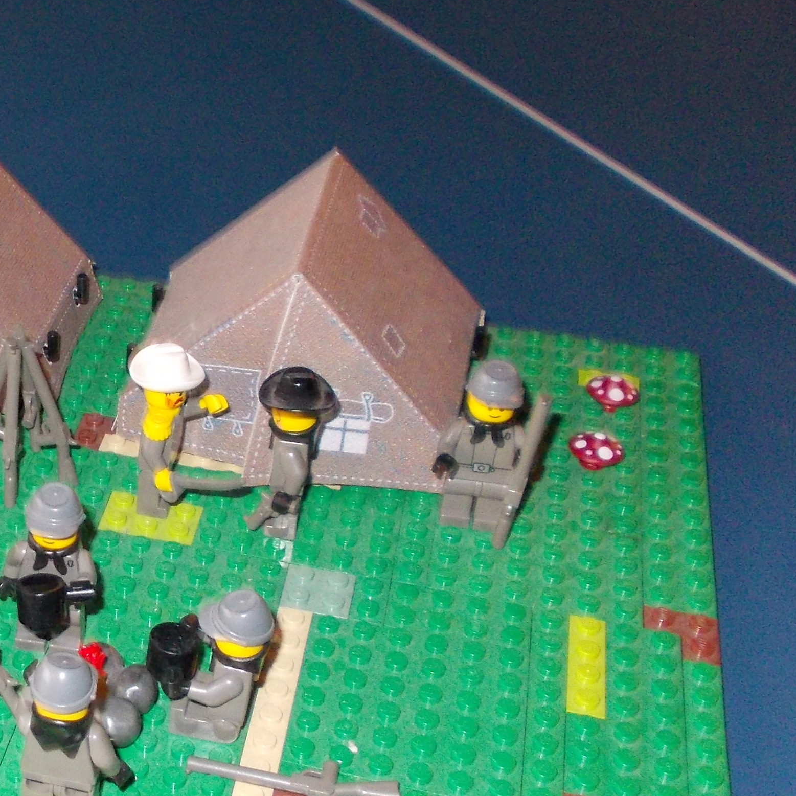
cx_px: -90
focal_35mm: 58
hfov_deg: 27.0
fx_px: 1509
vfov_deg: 29.6
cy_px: 402
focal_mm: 4
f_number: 2.7
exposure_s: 1/25
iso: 200
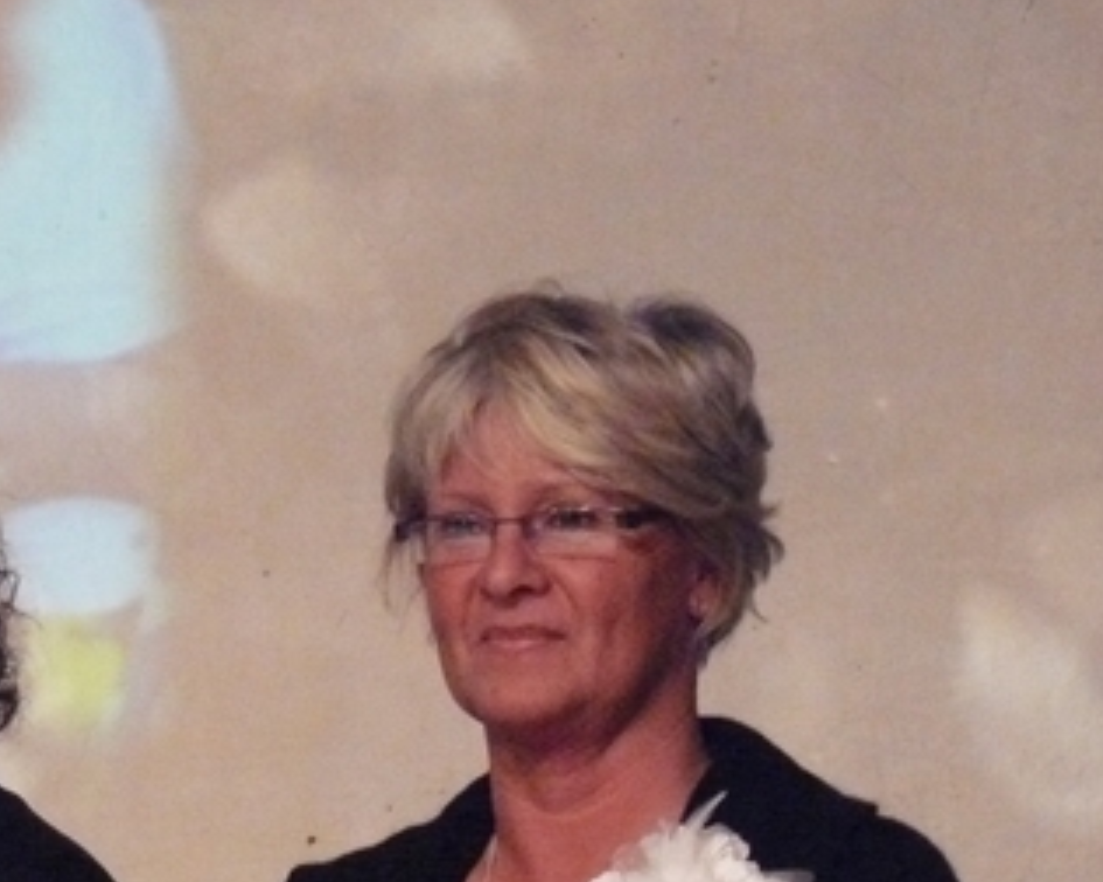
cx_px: 179
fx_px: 7410
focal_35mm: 227
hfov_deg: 8.5
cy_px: 640
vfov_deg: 6.8
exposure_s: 1/15
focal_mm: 20.3
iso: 800
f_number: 3.2
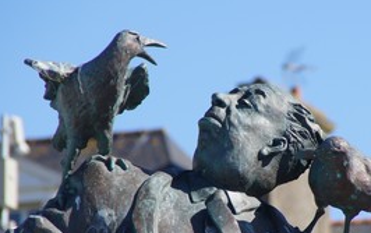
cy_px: 163
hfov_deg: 4.0
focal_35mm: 527
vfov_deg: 2.5
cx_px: 268
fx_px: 5335
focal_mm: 200
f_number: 6.3
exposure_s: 1/320
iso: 100
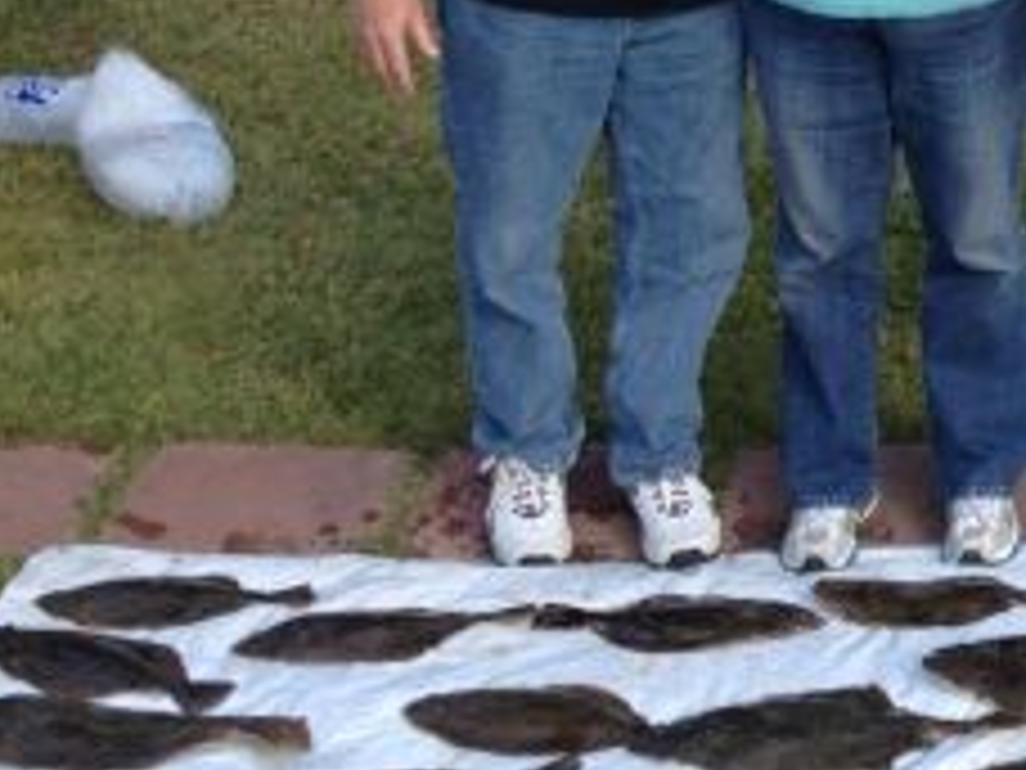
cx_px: 1390
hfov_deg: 15.2
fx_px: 3646
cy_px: 36
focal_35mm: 123
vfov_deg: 11.9
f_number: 2.4
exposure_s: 1/476
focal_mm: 4.28
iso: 50
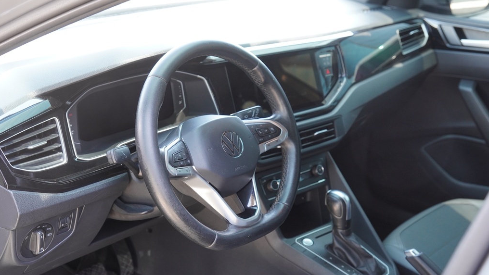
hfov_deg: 36.6
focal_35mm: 57
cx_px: 244
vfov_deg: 21.1
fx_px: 739
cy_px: 145
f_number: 4
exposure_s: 1/60
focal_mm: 36
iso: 500
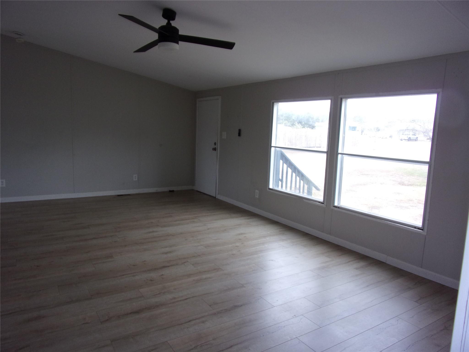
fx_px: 325
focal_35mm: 24
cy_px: 176
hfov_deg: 71.6
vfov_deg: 56.8
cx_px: 234
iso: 80
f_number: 3.3
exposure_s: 1/38
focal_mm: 4.3
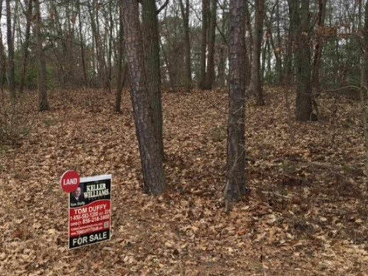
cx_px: 128
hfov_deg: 42.5
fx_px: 468
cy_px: 139
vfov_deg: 32.9
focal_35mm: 44
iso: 32
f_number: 2.2
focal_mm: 4.15
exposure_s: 1/403
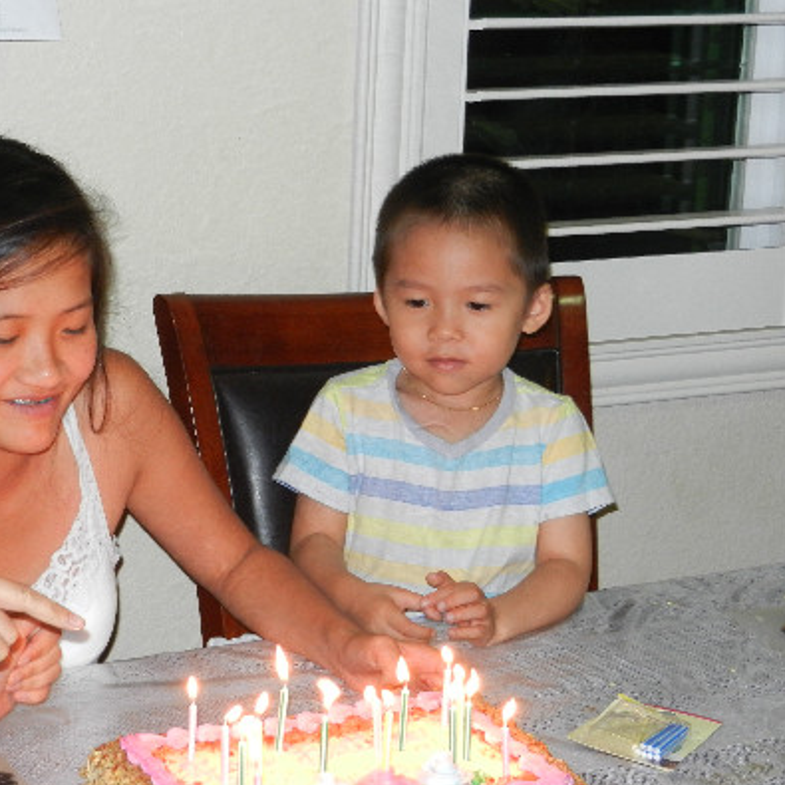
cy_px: 423
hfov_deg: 20.0
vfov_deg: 20.2
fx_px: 2206
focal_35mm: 86
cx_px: 199
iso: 360
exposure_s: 1/30
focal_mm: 10.9
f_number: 4.5
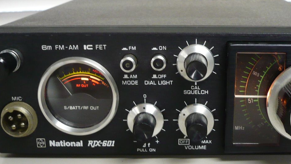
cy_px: 81
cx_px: 181
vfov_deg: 23.1
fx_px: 401
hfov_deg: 39.6
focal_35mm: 52
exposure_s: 1/15
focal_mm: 5.8
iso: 200
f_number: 2.8
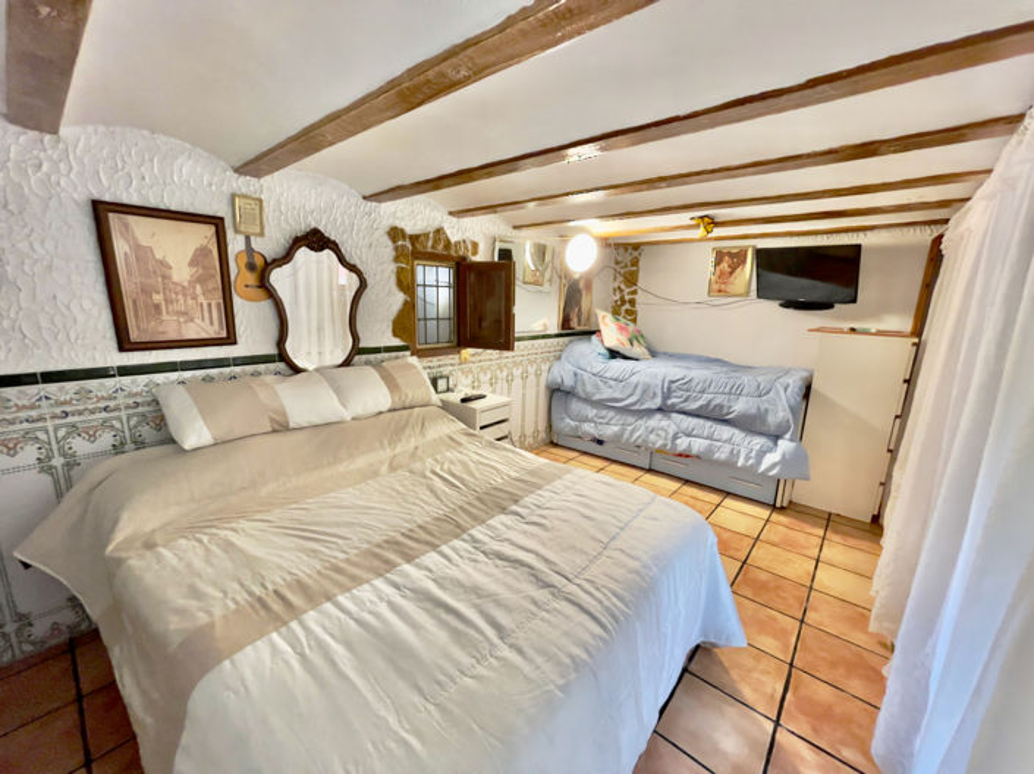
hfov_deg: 106.2
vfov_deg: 89.9
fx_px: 388
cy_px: 387
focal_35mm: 13
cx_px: 517
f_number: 2.4
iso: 800
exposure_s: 1/50
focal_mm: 1.54
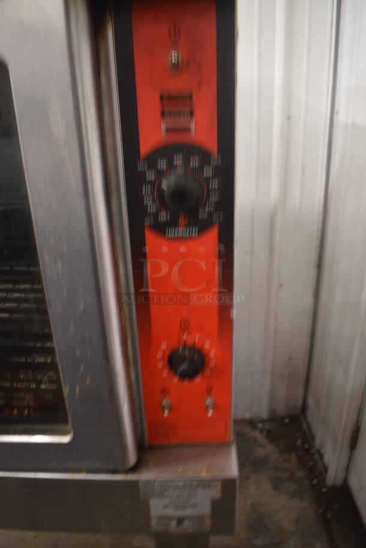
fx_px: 411
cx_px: 183
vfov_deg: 67.3
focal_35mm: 27
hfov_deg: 48.0
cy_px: 274
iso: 720
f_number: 3.5
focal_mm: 18
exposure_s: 1/30
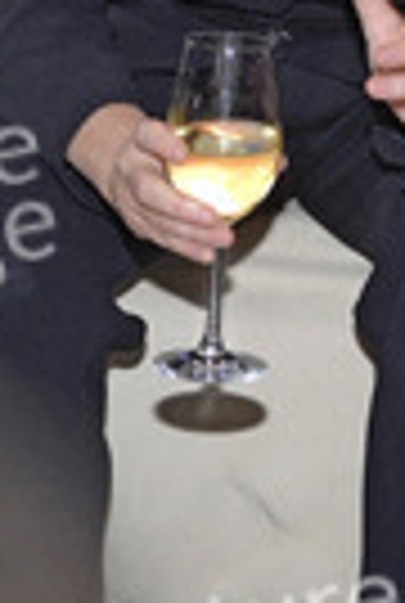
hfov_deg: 5.6
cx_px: 320
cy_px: 9
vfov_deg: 8.3
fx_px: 4121
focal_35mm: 245
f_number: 6.3
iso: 400
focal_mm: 55
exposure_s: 1/60
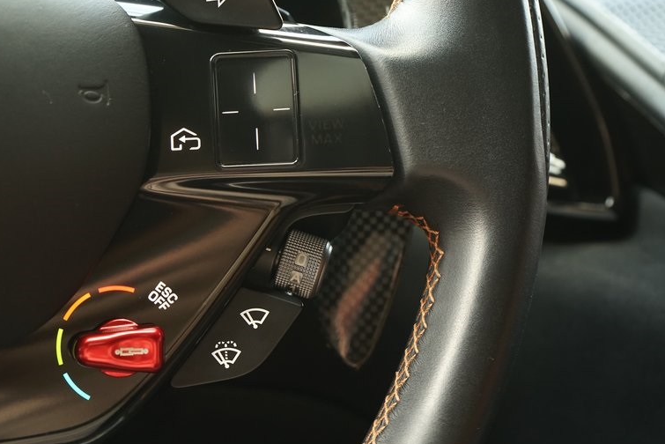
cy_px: 207
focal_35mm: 61
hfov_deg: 32.6
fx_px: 1127
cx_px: 215
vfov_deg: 22.3
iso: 1000
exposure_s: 1/40
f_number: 7.1
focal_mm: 45
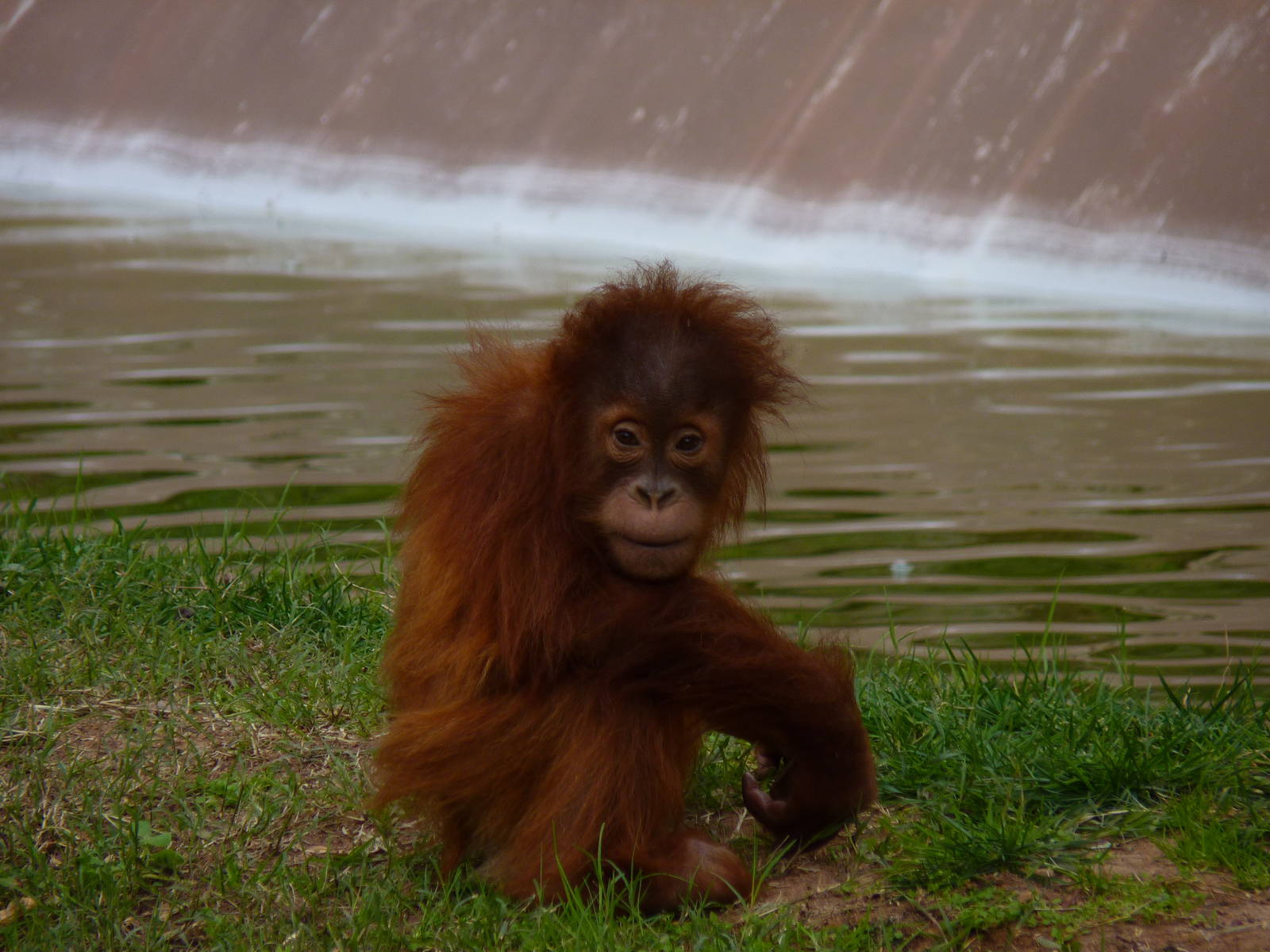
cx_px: 635
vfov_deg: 3.1
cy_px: 476
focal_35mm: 486
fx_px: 17830
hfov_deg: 4.1
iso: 100
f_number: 4.4
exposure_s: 1/125
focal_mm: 86.4
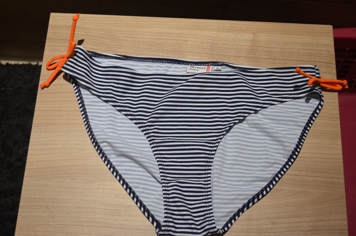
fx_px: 503
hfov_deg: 38.9
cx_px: 178
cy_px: 118
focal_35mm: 51
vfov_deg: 26.4
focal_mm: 34
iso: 800
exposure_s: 1/40
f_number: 5
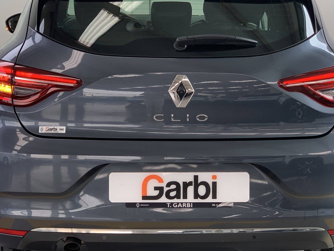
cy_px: 126
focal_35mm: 81
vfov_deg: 18.2
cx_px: 158
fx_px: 782
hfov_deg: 24.1
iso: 32
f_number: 2.4
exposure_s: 1/122
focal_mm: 6
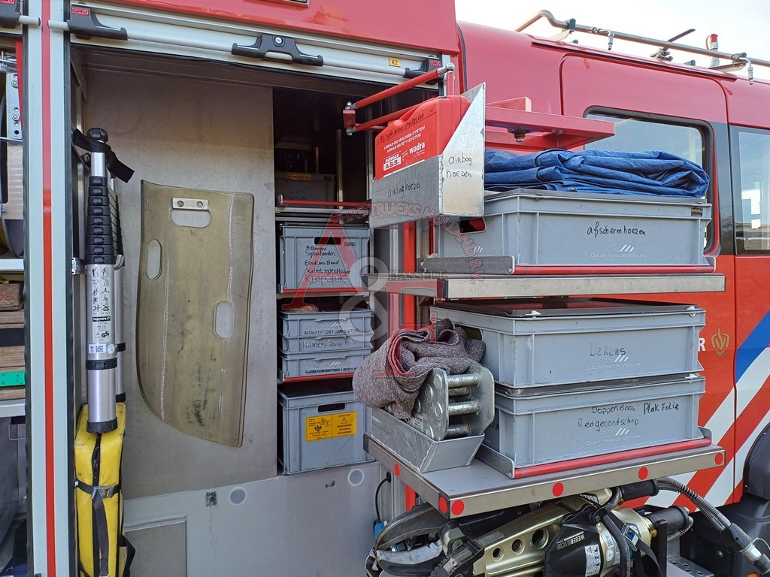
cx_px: 385
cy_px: 288
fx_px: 556
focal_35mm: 25
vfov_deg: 54.9
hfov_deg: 69.4
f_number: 1.8
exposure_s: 1/100
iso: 50
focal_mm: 4.65
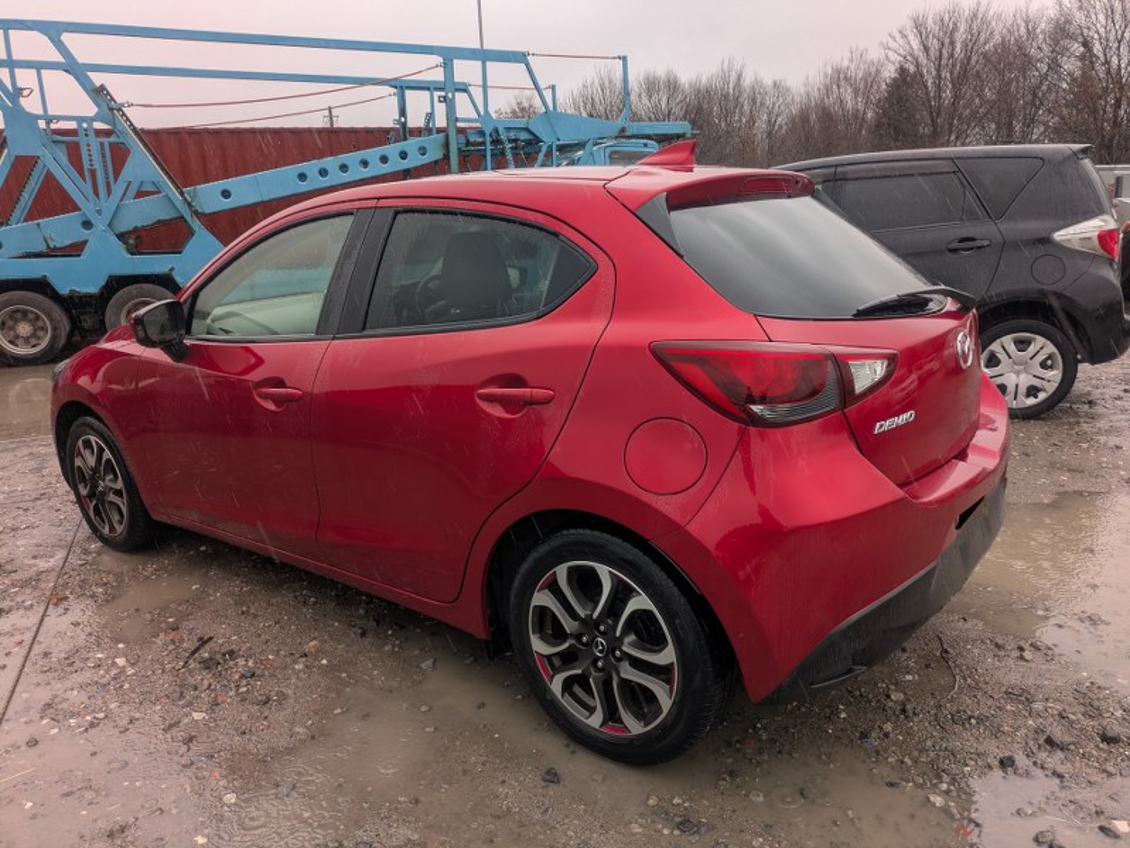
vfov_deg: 54.9
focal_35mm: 25
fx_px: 816
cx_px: 565
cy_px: 424
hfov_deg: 69.4
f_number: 1.89
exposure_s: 1/370
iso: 52
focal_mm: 5.43
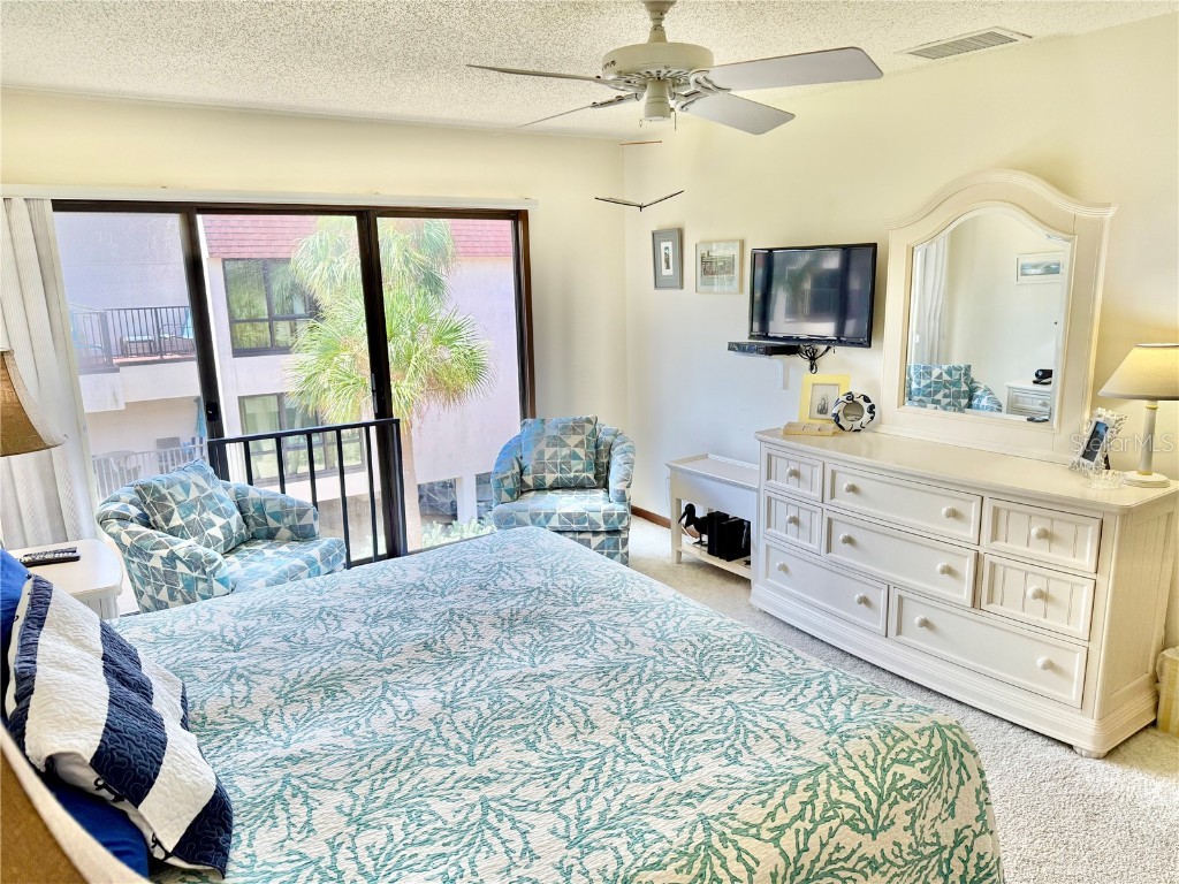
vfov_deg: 56.8
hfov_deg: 71.6
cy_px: 442
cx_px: 590
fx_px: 817
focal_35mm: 24
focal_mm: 6.76
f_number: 1.78
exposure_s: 1/367
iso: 80
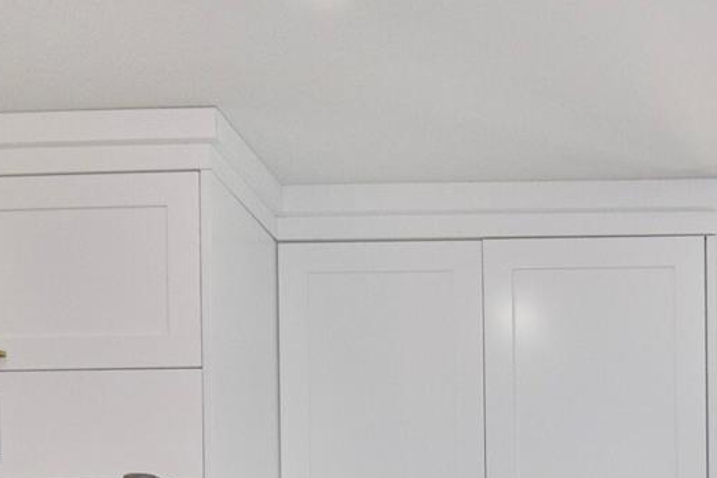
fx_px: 1175
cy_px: 828
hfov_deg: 30.9
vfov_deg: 18.6
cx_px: 751
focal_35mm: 59
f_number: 5.6
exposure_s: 1/125
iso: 400
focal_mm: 10
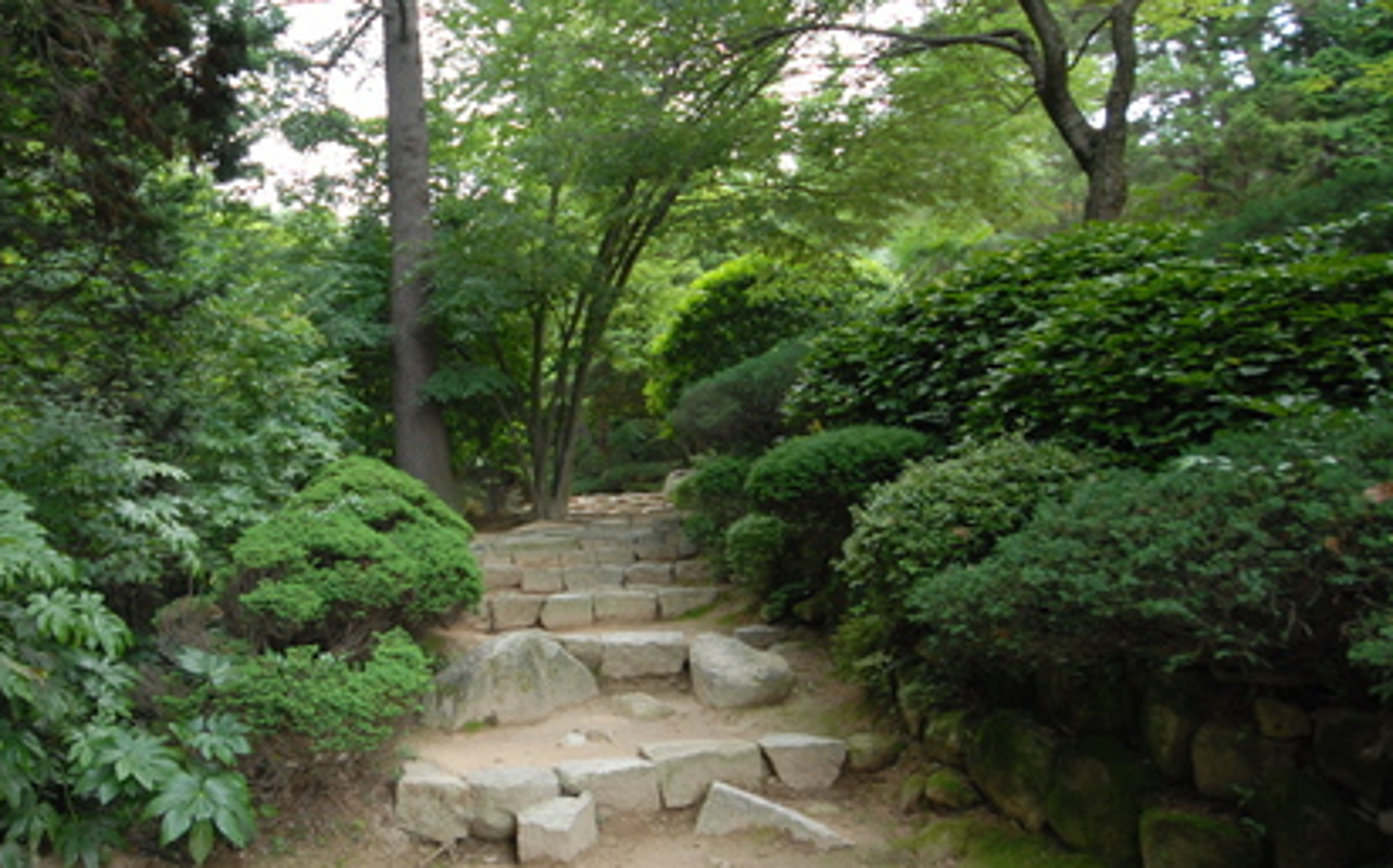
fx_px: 987
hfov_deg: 67.7
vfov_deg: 47.5
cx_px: 421
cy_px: 432
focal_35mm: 26
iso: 250
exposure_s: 1/80
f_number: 4.5
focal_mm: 10
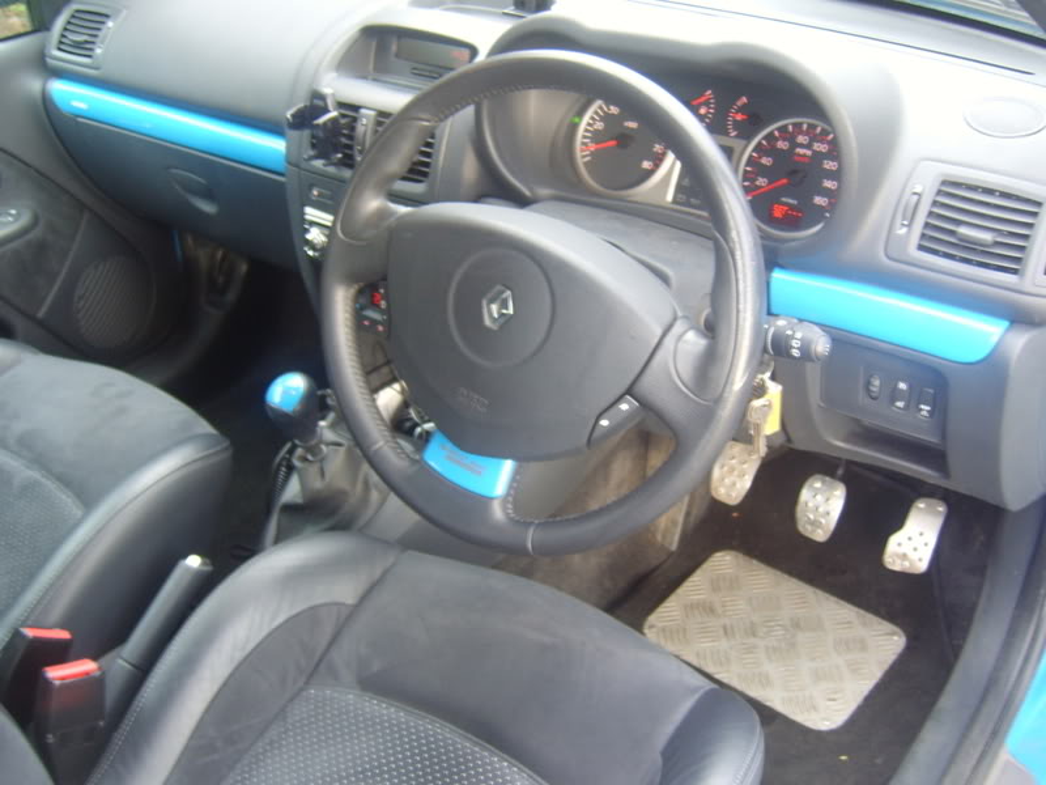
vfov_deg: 45.4
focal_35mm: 31
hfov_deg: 58.4
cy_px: 392
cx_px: 523
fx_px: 937
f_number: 2.7
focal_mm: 8.13
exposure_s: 1/6
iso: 100
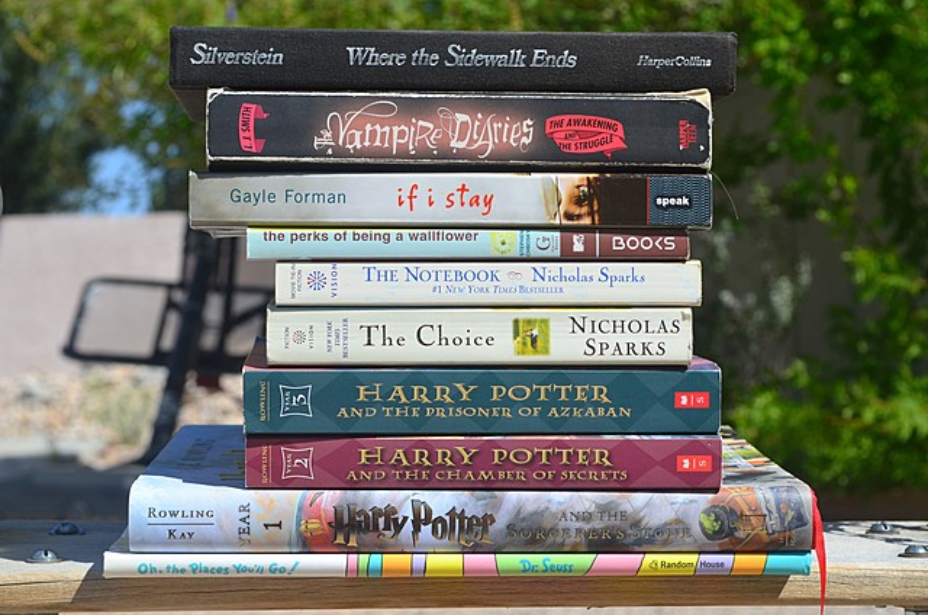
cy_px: 308
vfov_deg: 16.5
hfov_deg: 24.7
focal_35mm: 82
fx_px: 2122
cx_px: 464
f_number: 11
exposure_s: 1/400
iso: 200
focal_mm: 55
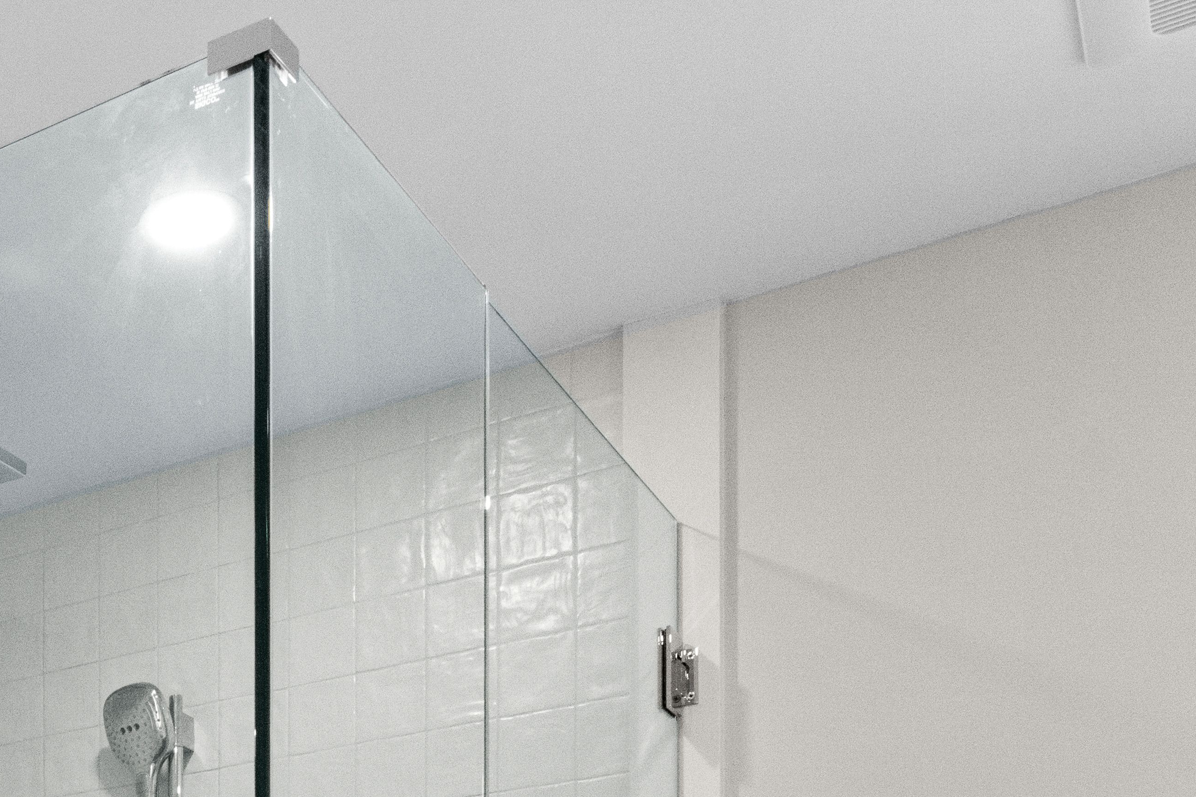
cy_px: 1237
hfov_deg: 30.6
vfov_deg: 20.4
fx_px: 1851
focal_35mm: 56
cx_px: -225
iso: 3200
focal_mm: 15.2
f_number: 11
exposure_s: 1/30
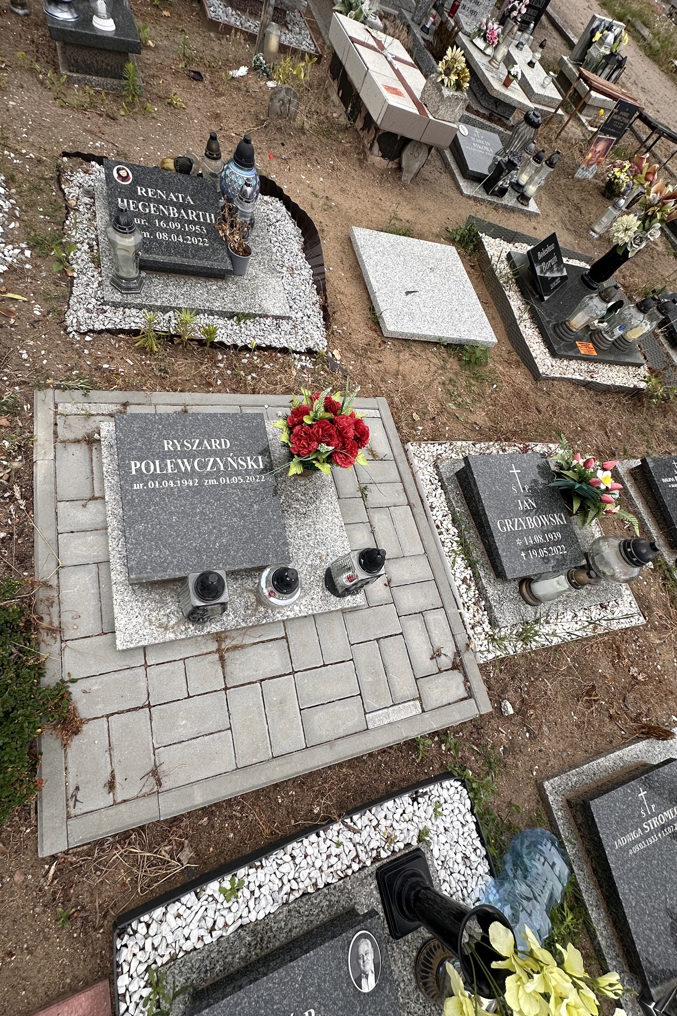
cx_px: 292
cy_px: 522
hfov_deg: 76.9
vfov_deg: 100.4
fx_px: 423
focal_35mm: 15
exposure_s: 1/520
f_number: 2.2
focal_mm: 2.22
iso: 40
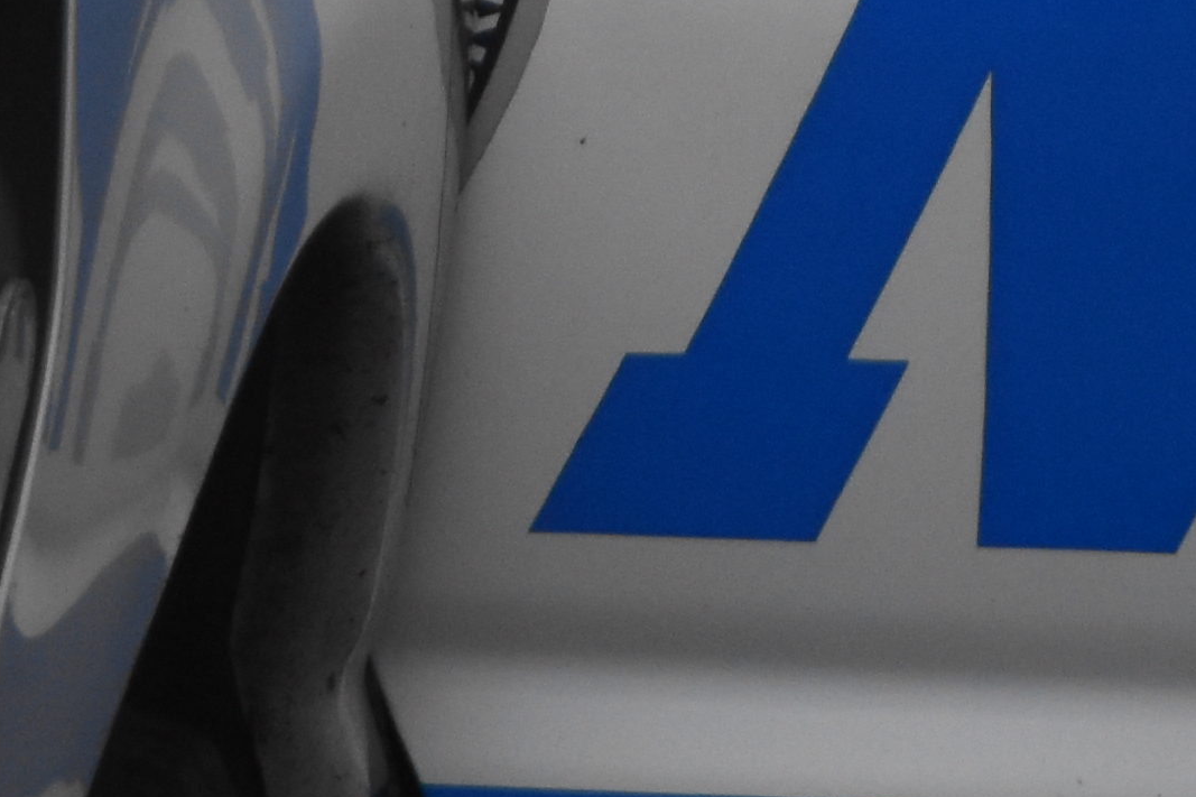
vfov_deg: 0.5
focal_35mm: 2530
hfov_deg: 0.8
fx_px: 84034
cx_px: 741
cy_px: 254
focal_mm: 300
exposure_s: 1/400
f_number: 6.3
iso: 800
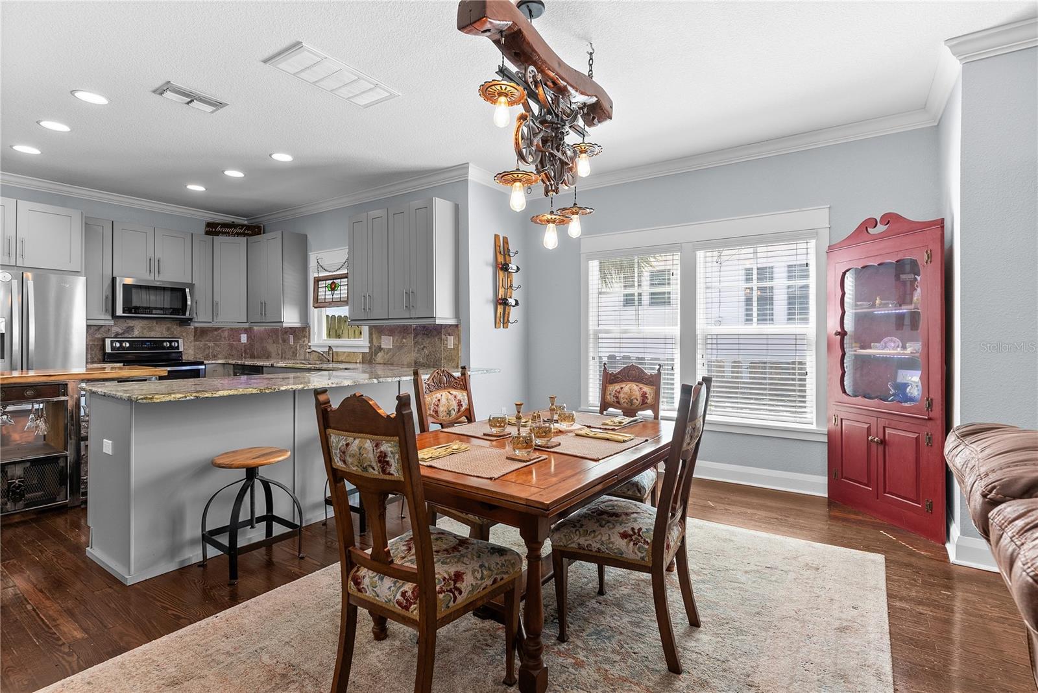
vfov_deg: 70.5
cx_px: 519
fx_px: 490
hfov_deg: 93.3
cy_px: 346
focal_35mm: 17
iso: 400
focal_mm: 17
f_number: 8
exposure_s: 1/4
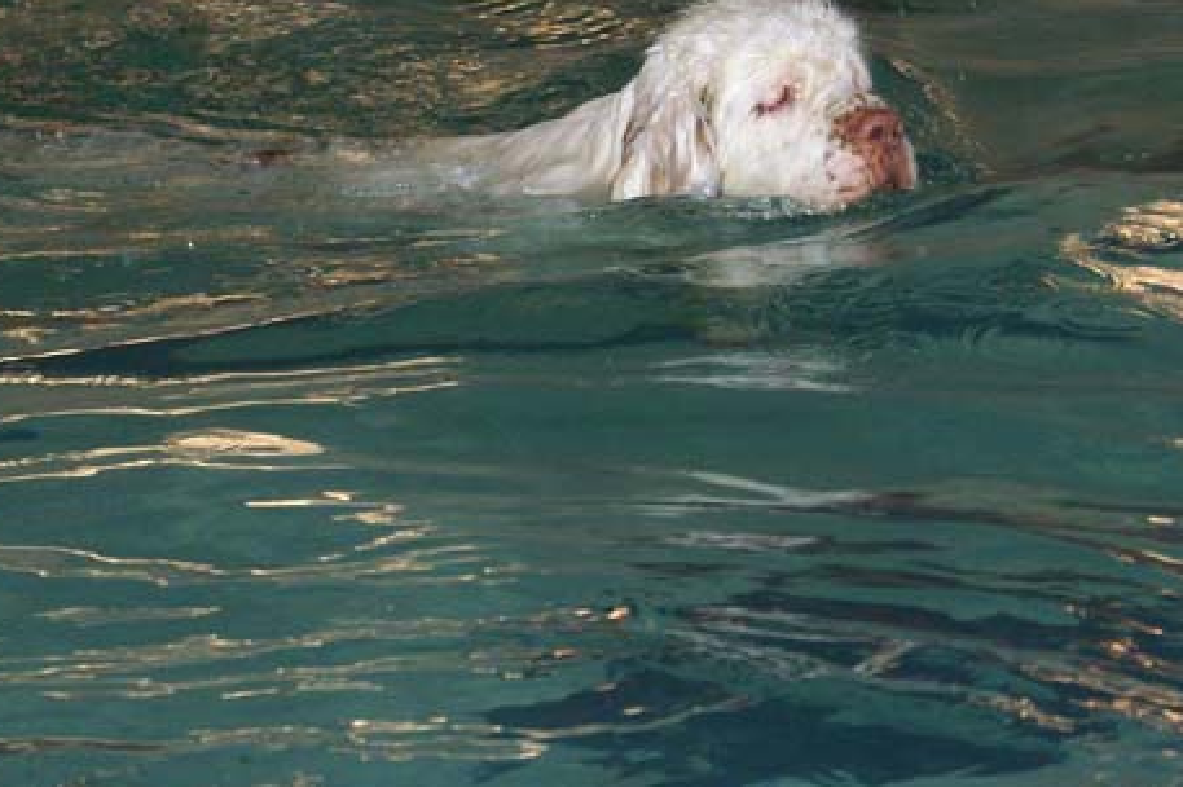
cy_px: 170
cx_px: 790
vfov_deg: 7.4
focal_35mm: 184
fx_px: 6042
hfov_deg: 11.2
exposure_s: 1/125
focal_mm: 70
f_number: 5.6
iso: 400
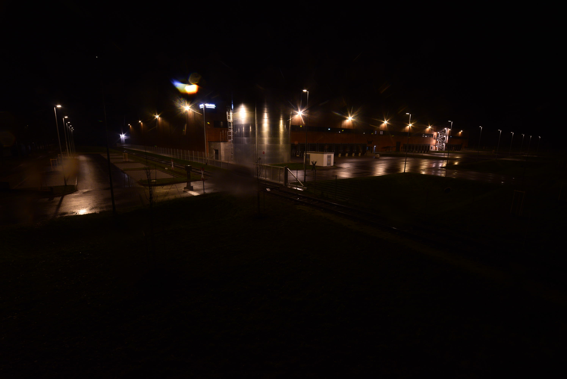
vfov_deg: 77.4
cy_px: 190
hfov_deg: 100.3
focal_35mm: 15
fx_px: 236
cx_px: 284
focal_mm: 10
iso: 500
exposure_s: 1/2
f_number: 2.8
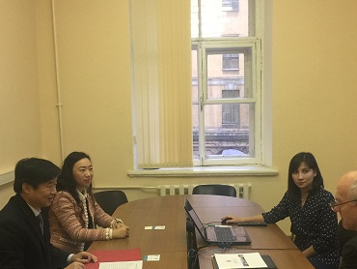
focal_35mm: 47
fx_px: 485
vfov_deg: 30.7
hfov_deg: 40.4
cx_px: 198
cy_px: 181
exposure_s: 1/17
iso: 80
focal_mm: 4.15
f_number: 2.2
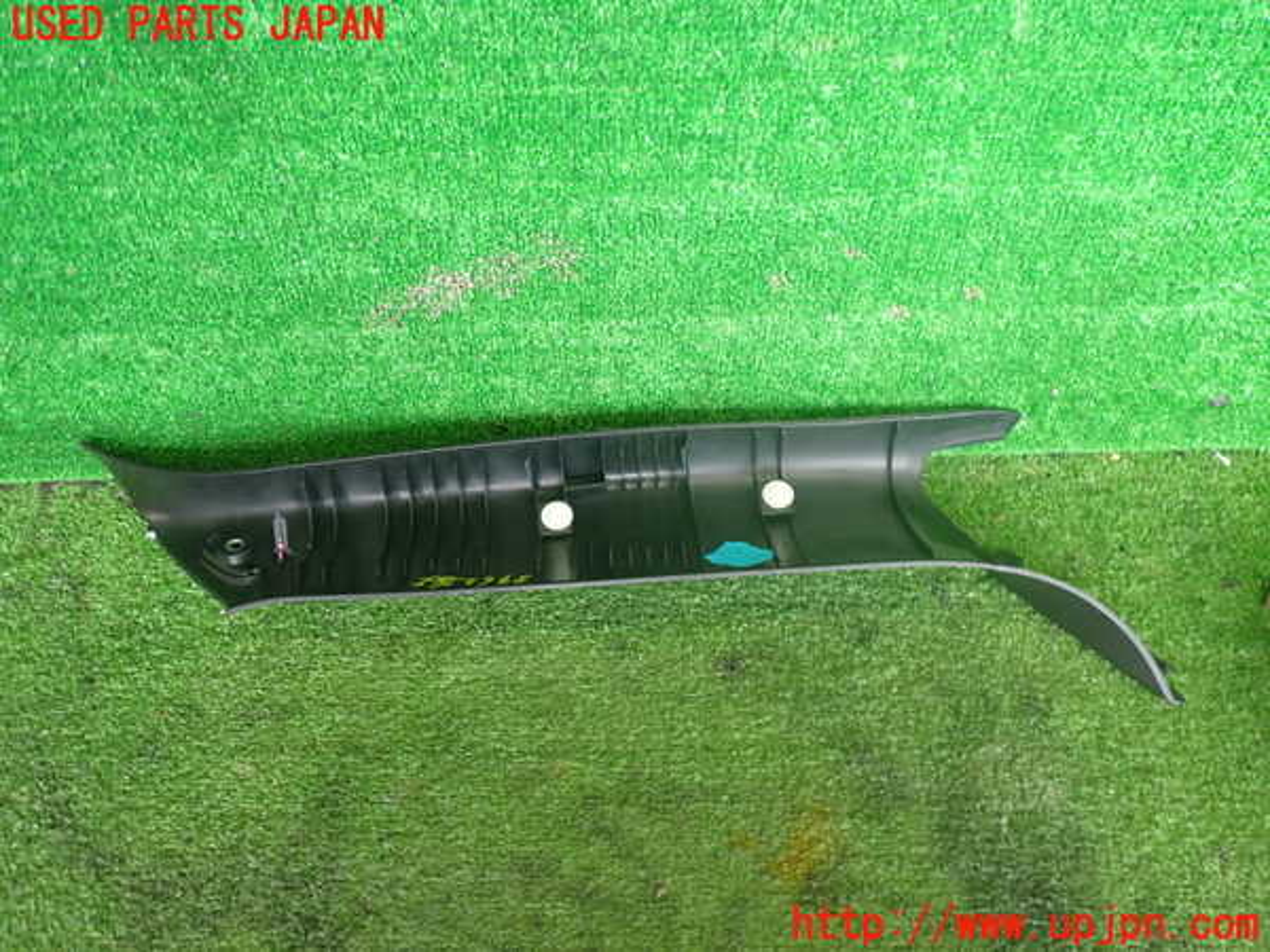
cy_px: 476
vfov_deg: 46.8
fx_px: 1101
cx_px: 635
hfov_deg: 60.0
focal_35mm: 30
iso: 200
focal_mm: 5.4
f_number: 2.3
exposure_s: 1/50
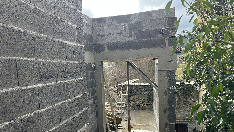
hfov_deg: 66.1
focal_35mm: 29
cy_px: 86
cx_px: 119
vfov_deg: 39.8
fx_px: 180
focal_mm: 5.7
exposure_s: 1/628
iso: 50
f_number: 1.5
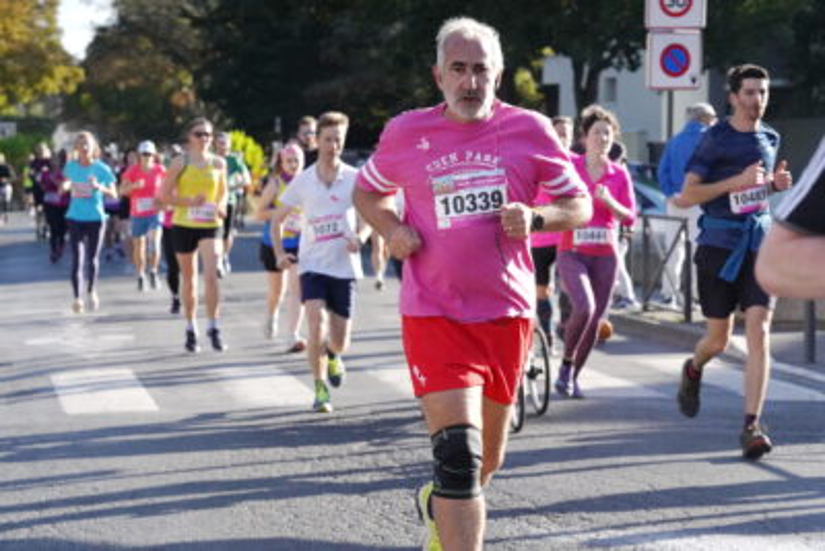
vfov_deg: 11.3
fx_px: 2774
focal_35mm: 121
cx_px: 412
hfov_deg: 16.9
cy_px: 276
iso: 8000
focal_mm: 121
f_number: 8
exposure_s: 1/8000
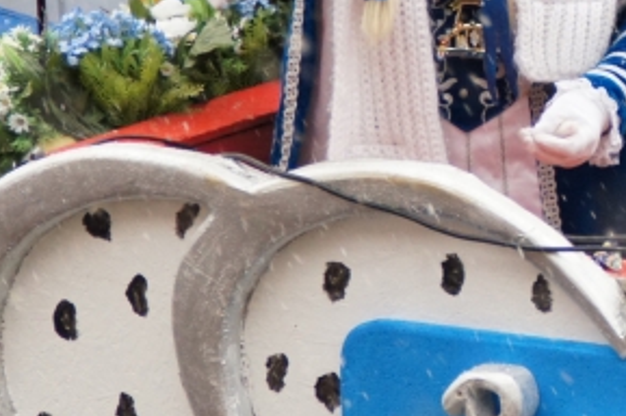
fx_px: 7295
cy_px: -202
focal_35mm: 420
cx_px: 843
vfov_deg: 3.3
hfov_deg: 4.9
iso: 1600
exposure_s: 1/125
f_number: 5.6
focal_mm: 90
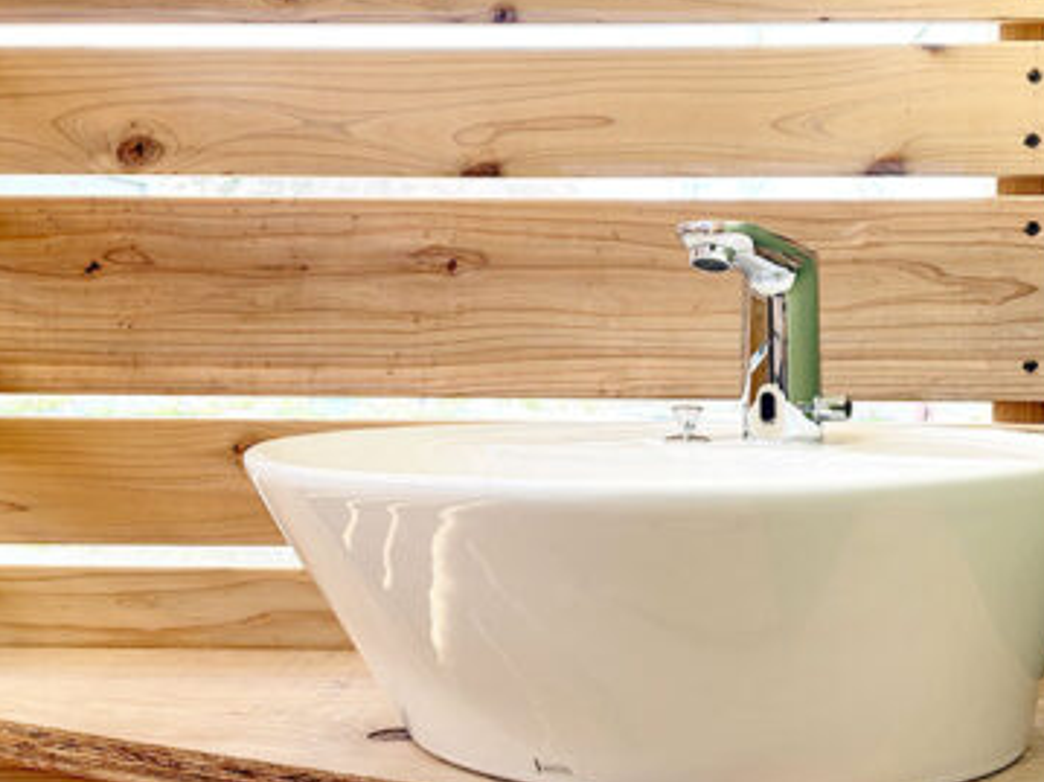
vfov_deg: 25.2
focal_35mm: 58
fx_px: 1749
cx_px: 550
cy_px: 416
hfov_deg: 33.2
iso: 50
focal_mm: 5.96
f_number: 1.6
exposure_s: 1/97
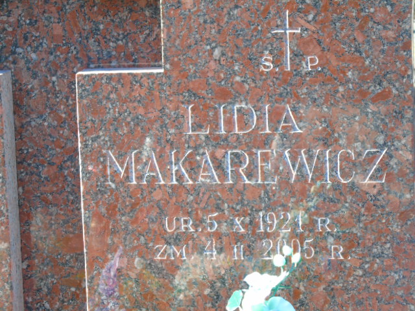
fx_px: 1702
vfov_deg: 10.4
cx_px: 208
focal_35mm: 142
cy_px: 156
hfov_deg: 13.9
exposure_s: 1/125
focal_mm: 25
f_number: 4.7
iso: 200
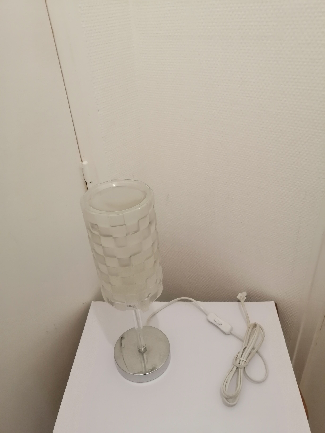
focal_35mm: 26
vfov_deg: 67.3
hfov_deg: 53.1
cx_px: 162
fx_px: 325
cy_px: 216
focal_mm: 3.96
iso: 250
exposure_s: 1/33.3
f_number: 1.8
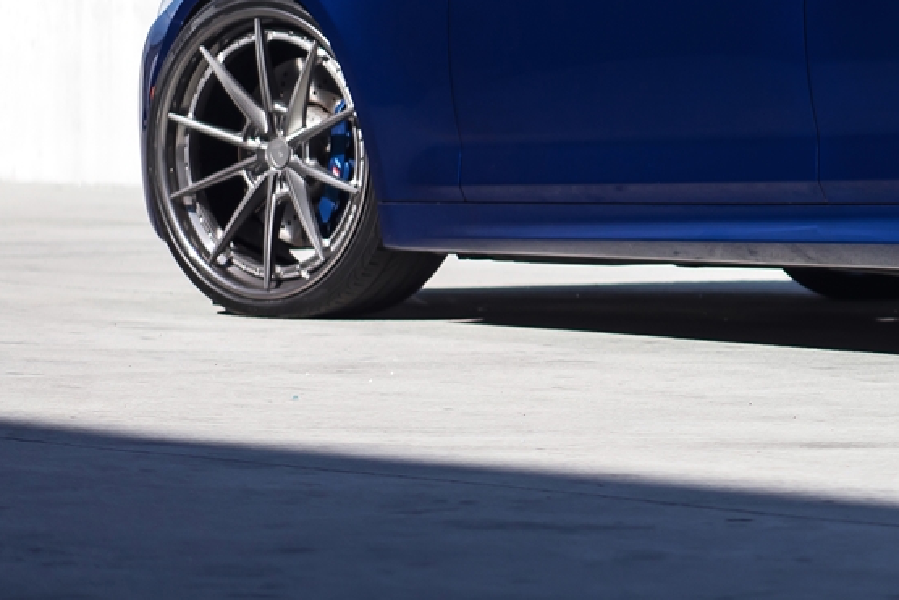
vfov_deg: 7.1
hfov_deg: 10.5
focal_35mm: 190
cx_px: 1340
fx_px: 4746
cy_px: -263
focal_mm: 55
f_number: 2
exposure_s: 1/1600
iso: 100
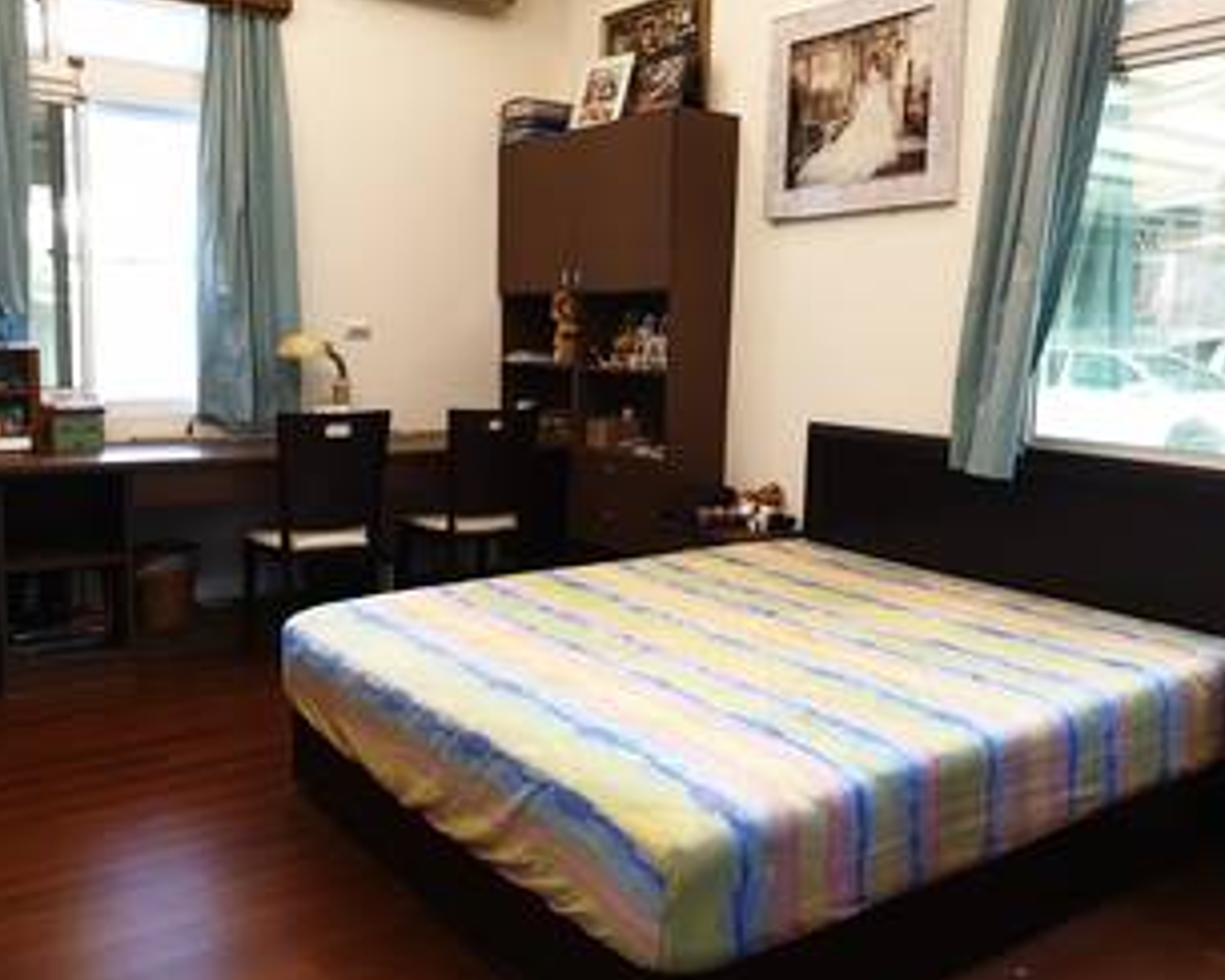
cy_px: 470
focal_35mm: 30
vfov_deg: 48.5
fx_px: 1088
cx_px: 570
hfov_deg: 58.7
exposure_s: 1/17
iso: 320
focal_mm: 4.3
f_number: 2.4
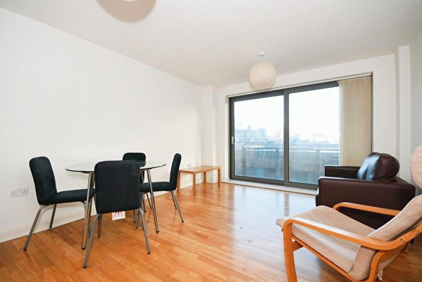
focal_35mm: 15
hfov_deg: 100.4
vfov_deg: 77.4
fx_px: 176
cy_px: 141
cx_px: 211
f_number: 8
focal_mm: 10
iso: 400
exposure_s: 1/60
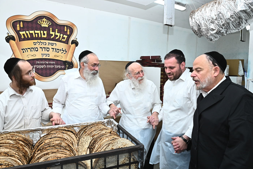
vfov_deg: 53.1
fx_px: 169
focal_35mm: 24
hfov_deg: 73.8
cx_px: 126
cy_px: 84
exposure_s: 1/200
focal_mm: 24
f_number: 8
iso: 1600
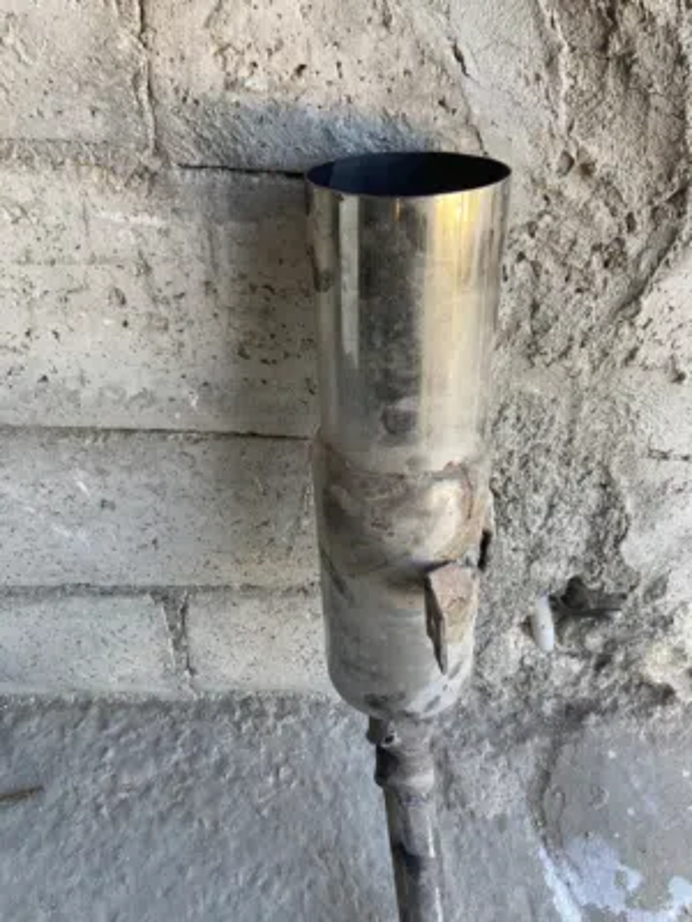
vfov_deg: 67.3
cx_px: 346
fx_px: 693
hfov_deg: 53.1
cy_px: 461
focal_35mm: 26
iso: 50
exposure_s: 1/122
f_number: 1.8
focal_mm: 4.25
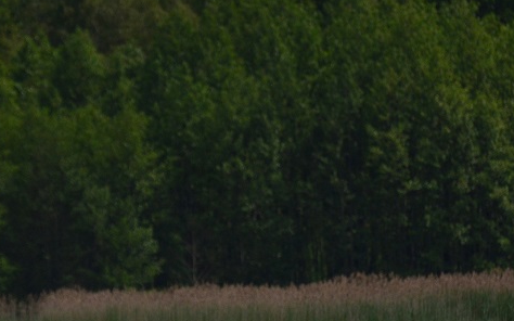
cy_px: 305
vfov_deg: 1.4
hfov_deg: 2.2
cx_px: 287
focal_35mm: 964
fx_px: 13501
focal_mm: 300
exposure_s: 1/8000
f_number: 5.6
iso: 720
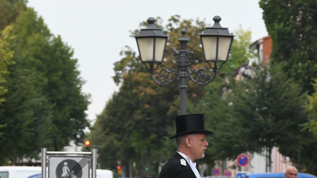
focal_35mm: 355
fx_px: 2984
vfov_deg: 3.4
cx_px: 185
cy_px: 194
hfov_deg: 6.1
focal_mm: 100
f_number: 5
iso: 640
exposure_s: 1/250
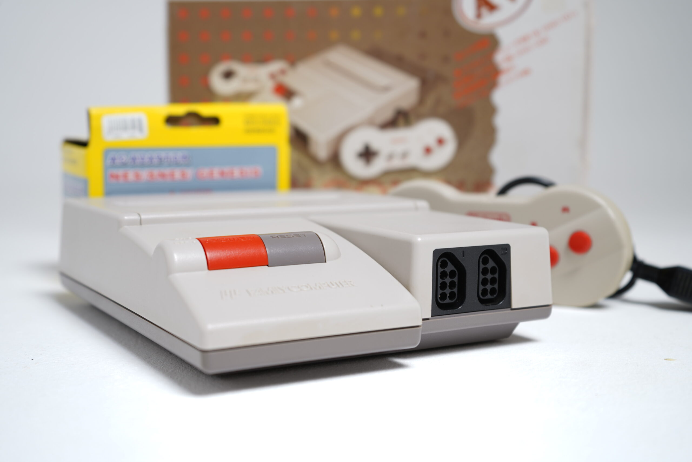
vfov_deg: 29.2
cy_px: 231
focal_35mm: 46
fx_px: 884
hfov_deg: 42.7
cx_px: 346
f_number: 5
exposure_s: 1/5
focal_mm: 46
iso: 64
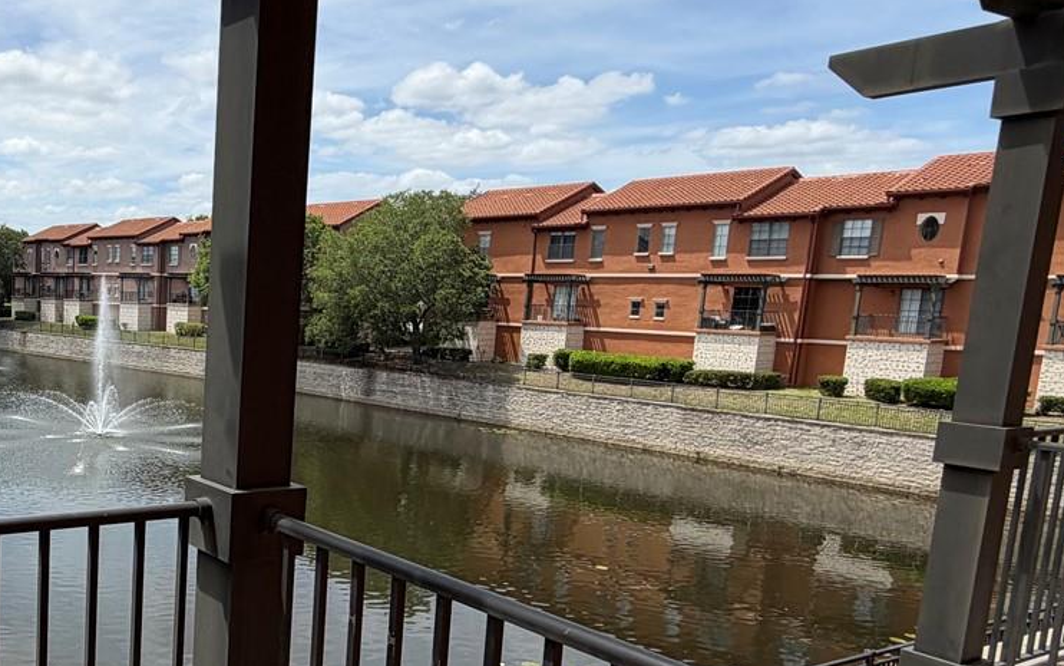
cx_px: 75
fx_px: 928
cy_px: 419
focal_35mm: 32
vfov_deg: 39.2
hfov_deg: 51.4
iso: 20
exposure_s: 1/1211
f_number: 2.2
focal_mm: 2.22
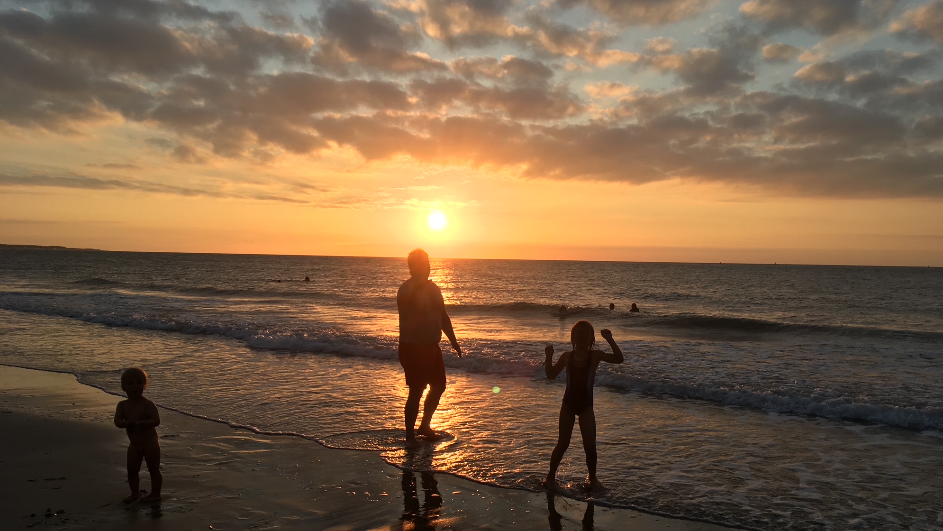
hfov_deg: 61.0
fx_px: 800
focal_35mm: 32
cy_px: 324
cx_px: 477
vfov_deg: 36.5
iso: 25
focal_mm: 4.15
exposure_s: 1/927
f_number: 2.2
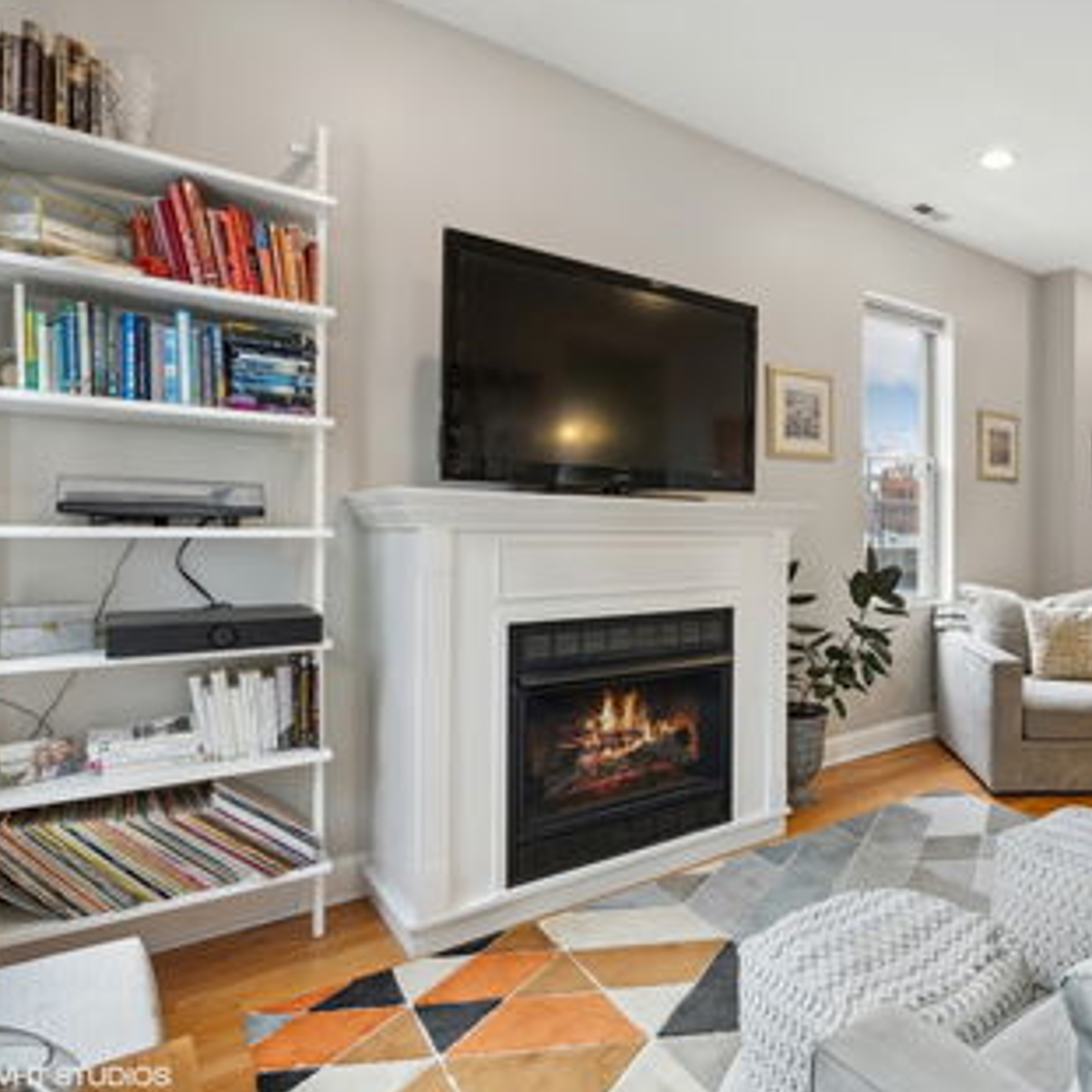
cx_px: 797
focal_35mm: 21
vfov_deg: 72.1
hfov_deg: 68.2
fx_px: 749
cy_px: 537
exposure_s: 1/15
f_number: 8
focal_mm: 16
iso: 320
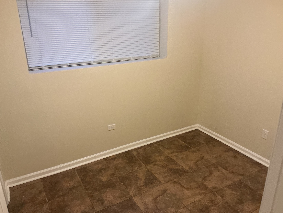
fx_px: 237
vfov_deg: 48.2
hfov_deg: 61.7
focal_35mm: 29
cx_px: 142
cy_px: 106
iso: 200
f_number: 1.8
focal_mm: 3
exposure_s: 1/60
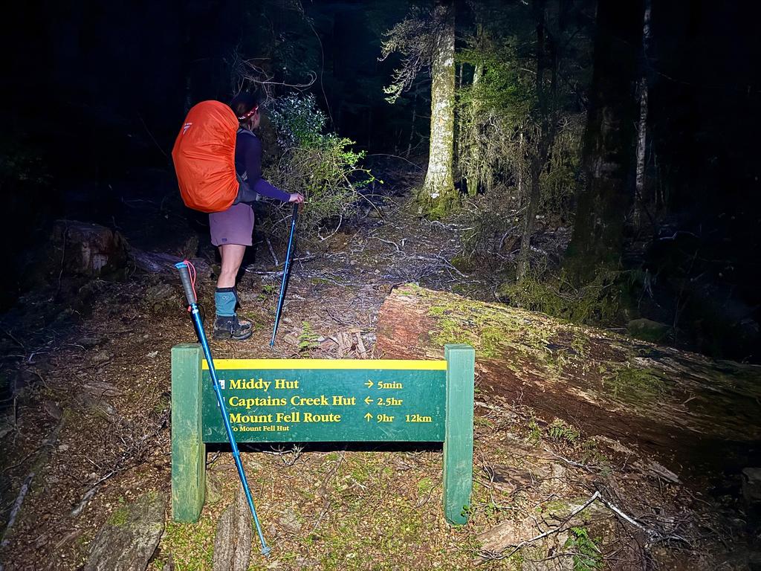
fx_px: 528
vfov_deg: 56.8
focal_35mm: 24
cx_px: 380
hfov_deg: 71.6
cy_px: 286
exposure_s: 1/15
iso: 2000
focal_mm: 6.76
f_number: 1.78
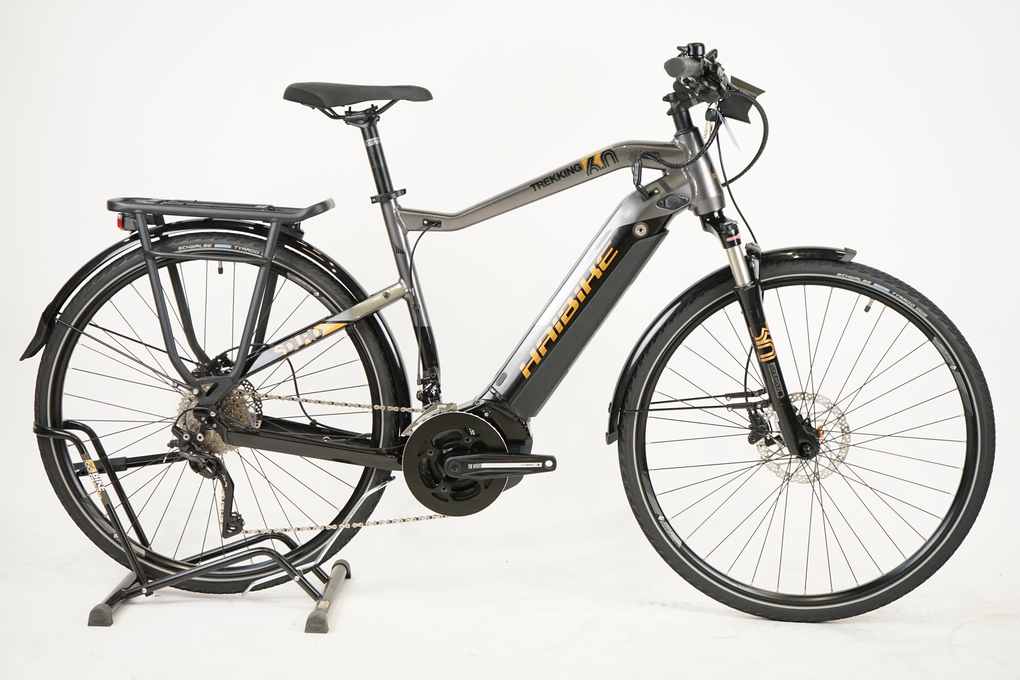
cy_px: 340
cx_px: 510
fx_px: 1615
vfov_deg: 23.8
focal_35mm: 57
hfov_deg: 35.1
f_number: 5.6
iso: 3200
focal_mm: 57
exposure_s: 1/200
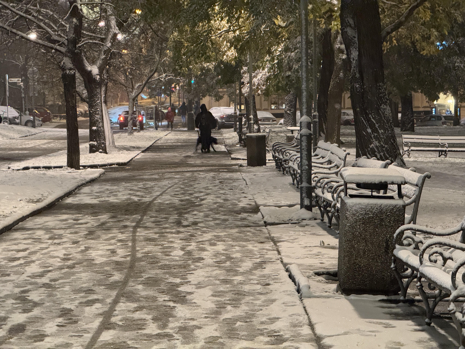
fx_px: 1612
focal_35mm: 120
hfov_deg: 16.4
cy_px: 174
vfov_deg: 12.3
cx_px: 232
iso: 1250
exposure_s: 1/25
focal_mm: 15.66
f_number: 2.8
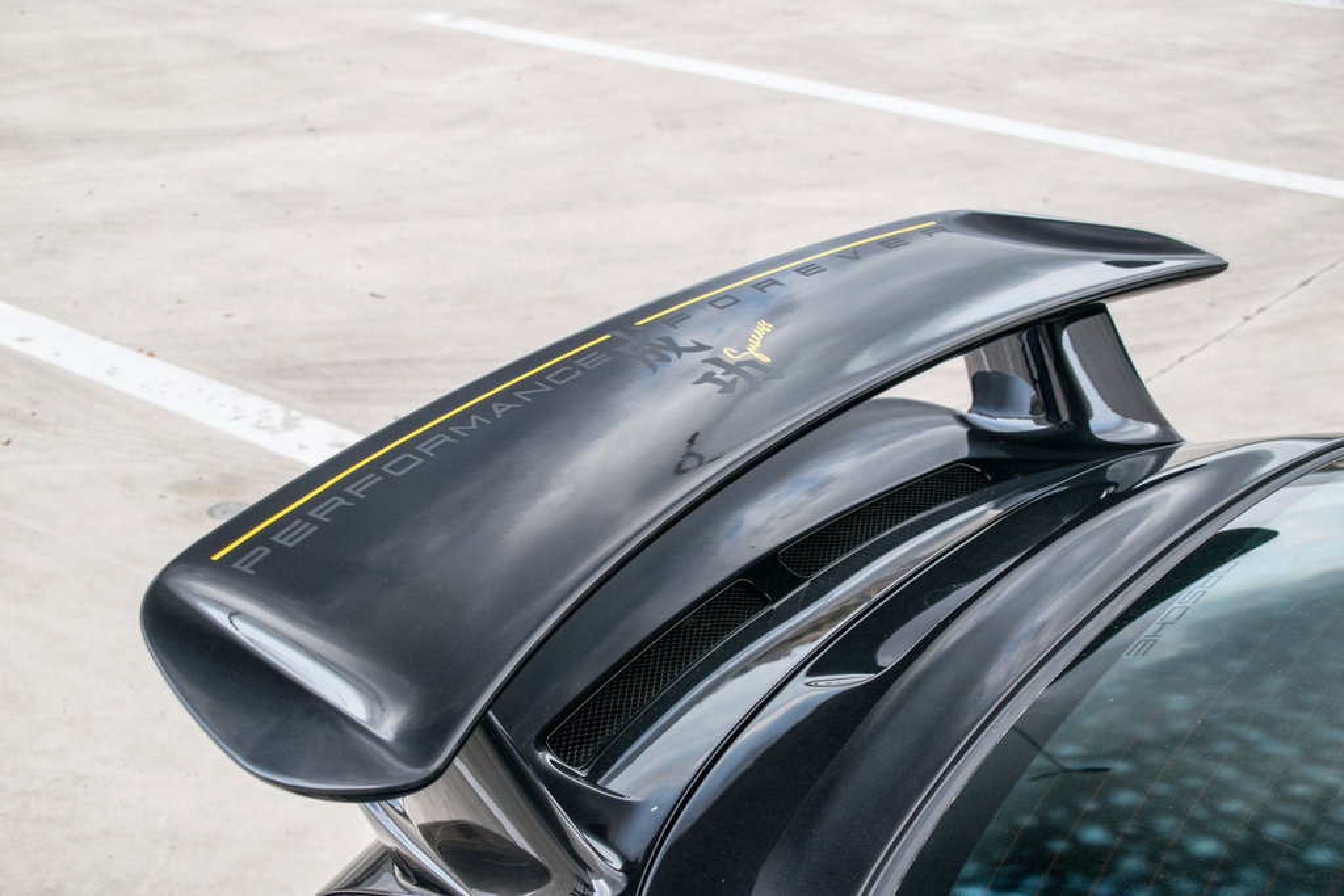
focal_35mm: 51
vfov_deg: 26.5
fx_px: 1904
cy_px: 448
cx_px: 672
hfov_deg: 38.9
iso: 400
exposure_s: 1/160
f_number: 6.3
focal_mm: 34
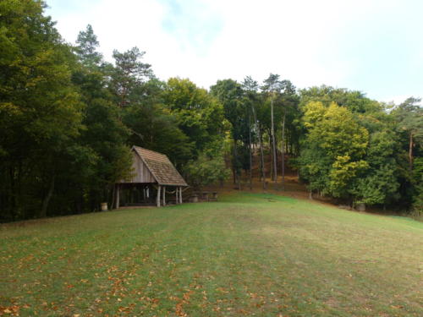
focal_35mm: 24
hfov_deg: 71.6
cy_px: 158
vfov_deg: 56.8
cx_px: 212
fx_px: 293
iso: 100
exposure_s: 1/200
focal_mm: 4.3
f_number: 4
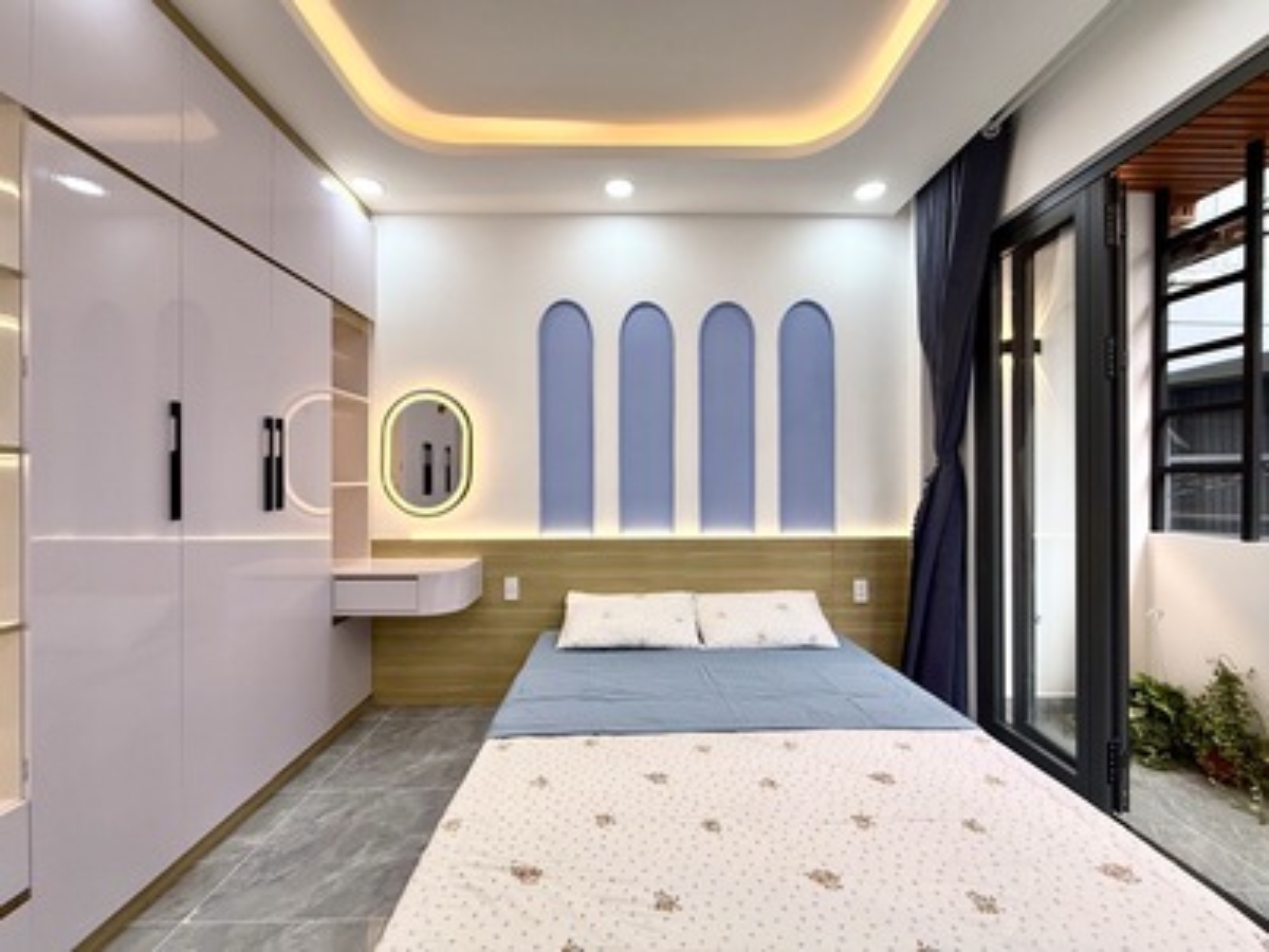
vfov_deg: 85.7
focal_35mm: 14
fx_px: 513
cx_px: 634
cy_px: 476
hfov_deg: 102.1
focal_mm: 2.22
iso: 80
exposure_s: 1/100
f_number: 2.2
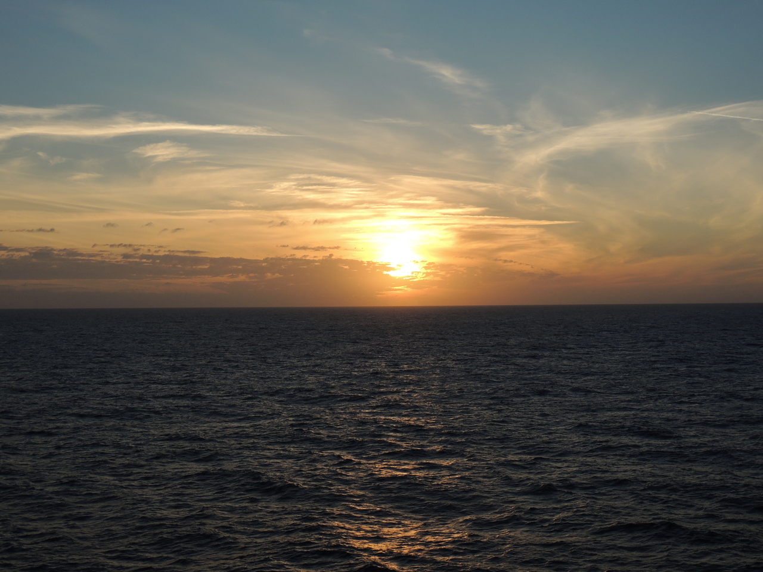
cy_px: 286
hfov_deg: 38.2
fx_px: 1102
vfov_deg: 29.1
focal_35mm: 50
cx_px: 382
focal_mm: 8.9
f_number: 3.6
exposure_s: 1/800
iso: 100
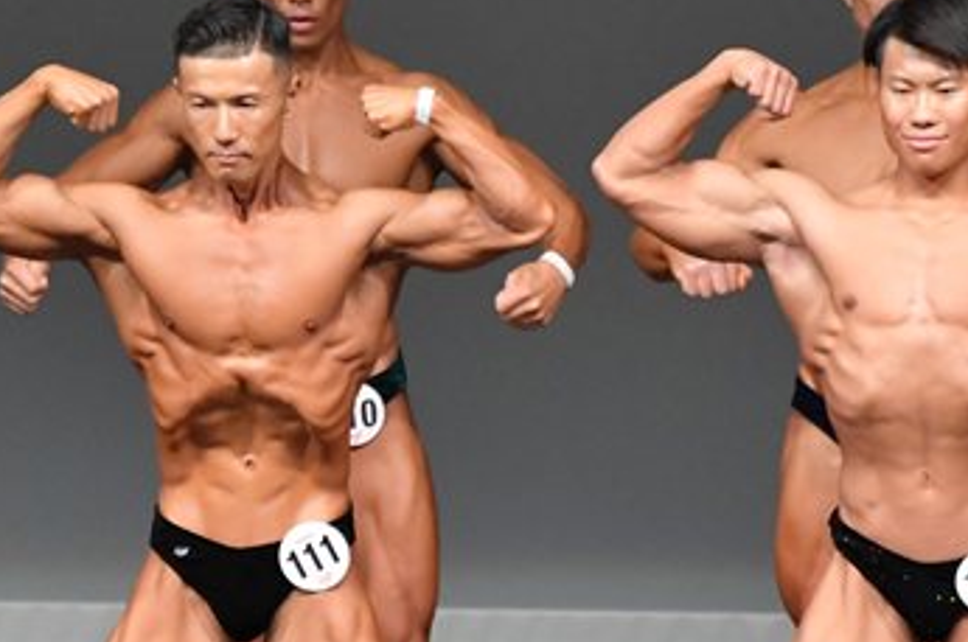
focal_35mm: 776
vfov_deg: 1.8
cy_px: 544
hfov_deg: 2.7
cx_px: 666
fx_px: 20836
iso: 5000
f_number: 5.6
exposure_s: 1/400
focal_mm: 230
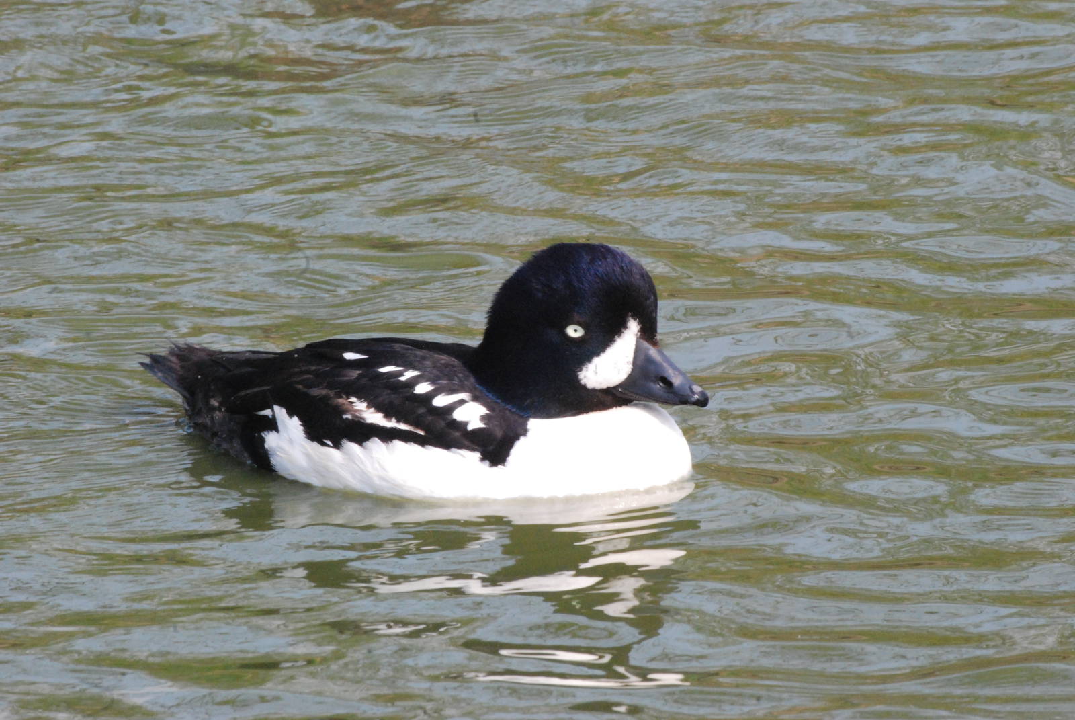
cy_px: 360
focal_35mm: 450
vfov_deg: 3.1
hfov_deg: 4.6
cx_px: 538
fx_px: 13453
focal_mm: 300
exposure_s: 1/160
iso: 1600
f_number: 29
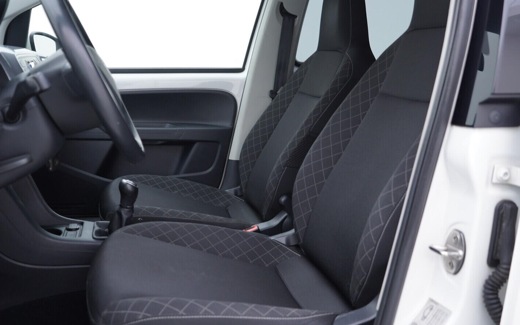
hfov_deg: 52.8
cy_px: 163
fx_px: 524
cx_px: 260
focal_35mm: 37
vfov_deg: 34.4
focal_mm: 24
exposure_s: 1/40
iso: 160
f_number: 2.8
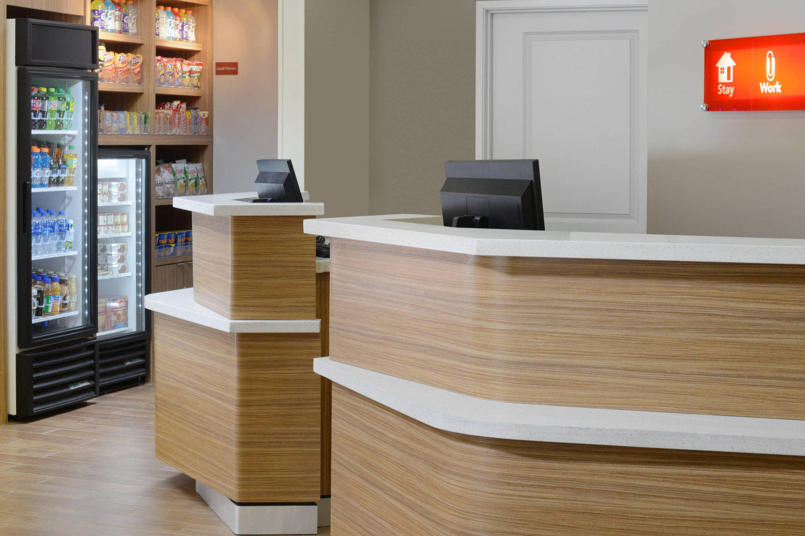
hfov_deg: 32.4
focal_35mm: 62
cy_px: 223
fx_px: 1386
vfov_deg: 21.9
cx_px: 362
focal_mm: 50
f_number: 11
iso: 640
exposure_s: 1/8
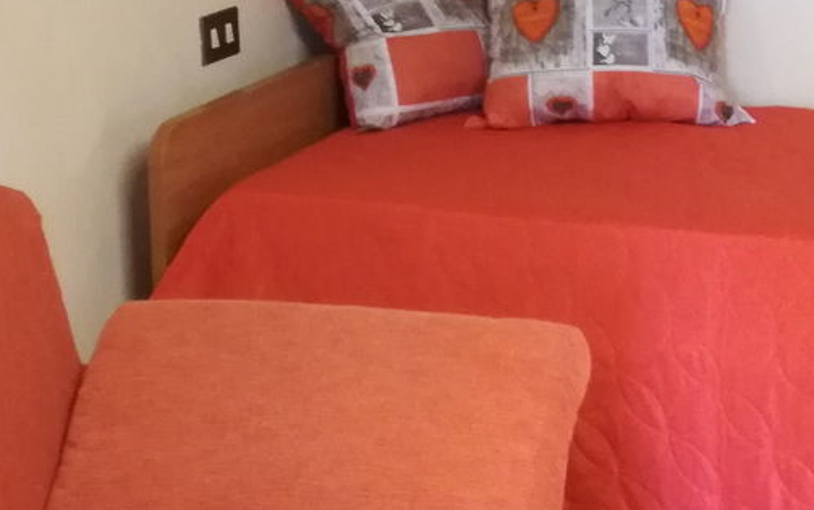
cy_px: -94
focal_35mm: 91
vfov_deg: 14.0
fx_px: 2020
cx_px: 521
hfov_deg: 22.7
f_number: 2
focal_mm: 3.79
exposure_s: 1/20
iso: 500
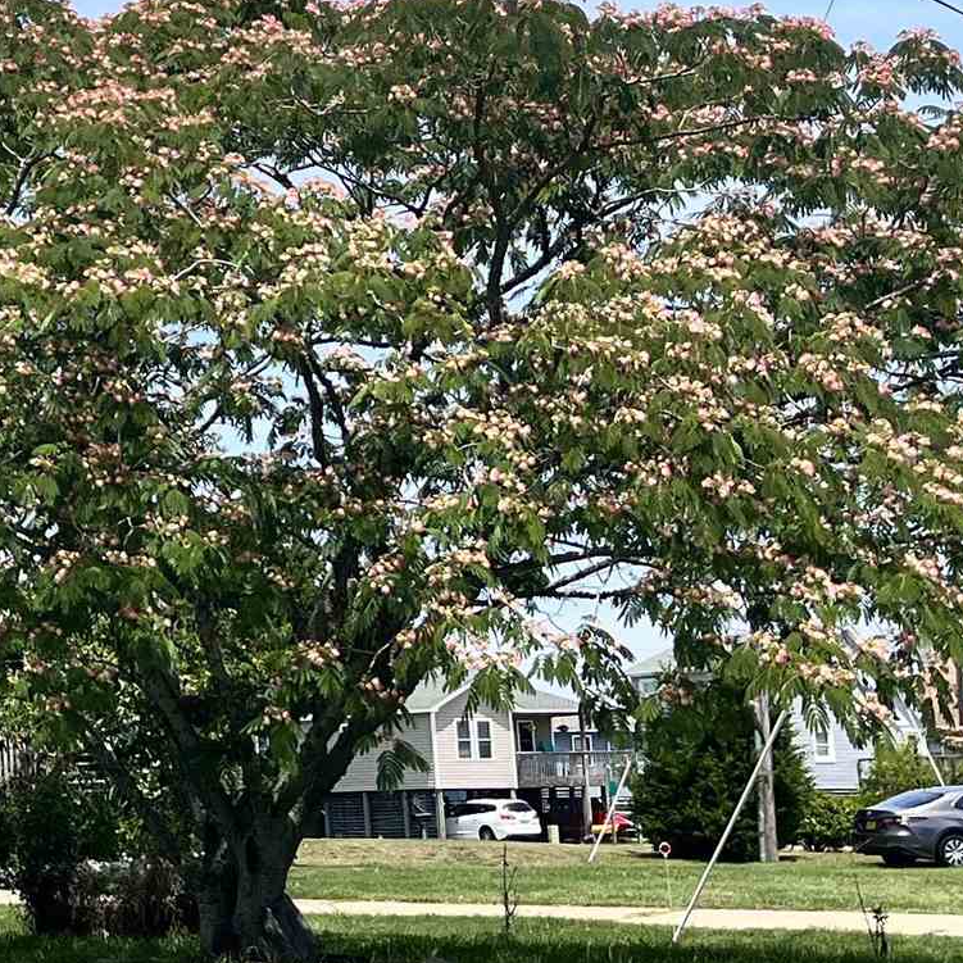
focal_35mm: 94
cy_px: 300
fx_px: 2959
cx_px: -436
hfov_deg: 16.9
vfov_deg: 18.4
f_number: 1.6
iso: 50
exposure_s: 1/4149
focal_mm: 5.1
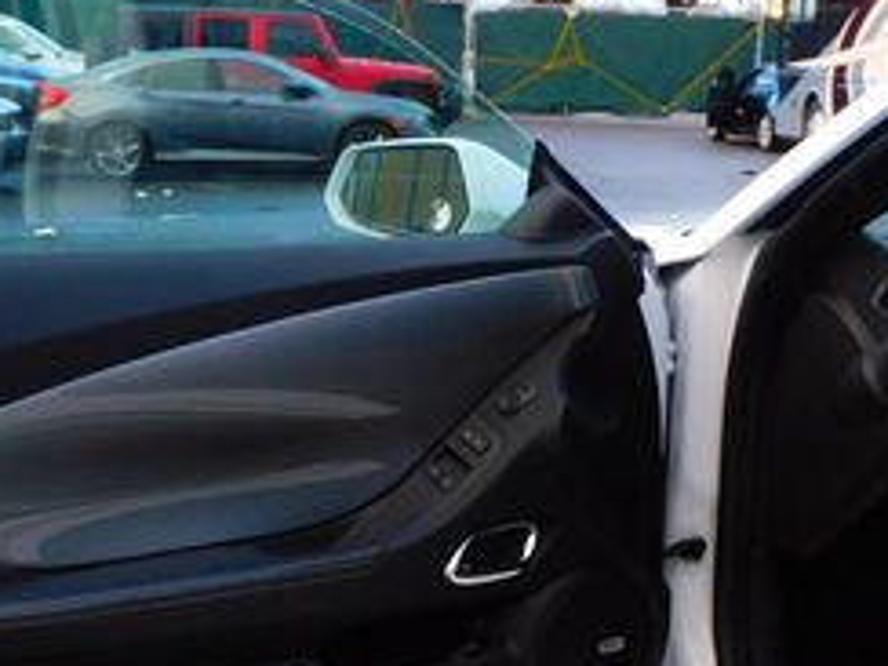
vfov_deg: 23.2
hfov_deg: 30.7
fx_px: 1616
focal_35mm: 63
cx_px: 371
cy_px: 415
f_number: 3.3
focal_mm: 4.3
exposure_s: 1/100
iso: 125
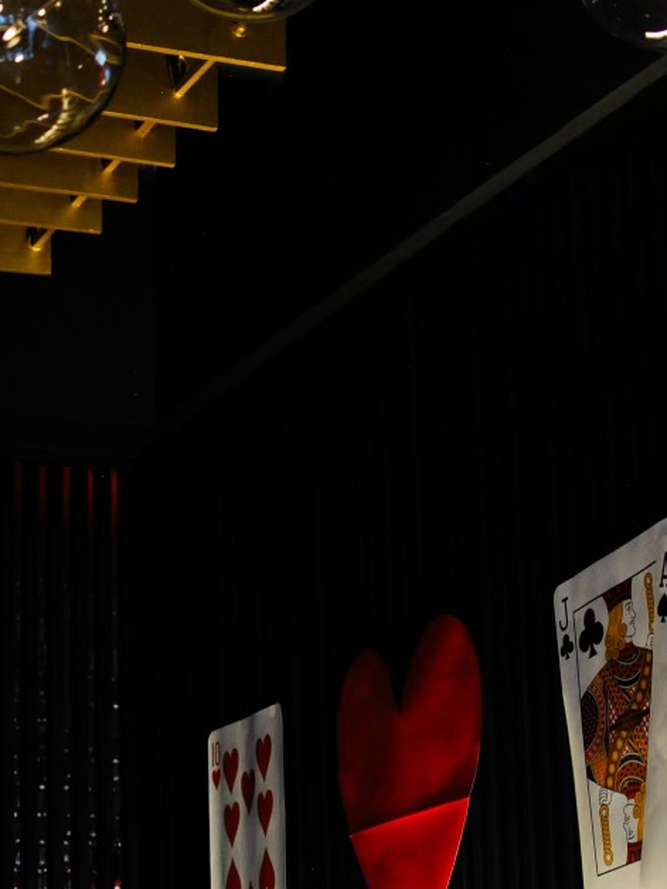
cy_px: 629
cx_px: 535
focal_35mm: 93
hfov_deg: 15.8
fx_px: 2386
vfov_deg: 21.0
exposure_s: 1/30
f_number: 2.8
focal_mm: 35
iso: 800
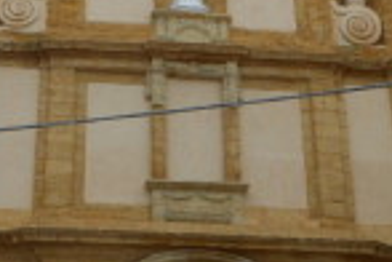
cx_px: 147
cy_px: 146
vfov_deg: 15.9
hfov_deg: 23.6
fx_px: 936
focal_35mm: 86
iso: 80
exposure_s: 1/250
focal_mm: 5.3
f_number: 3.4
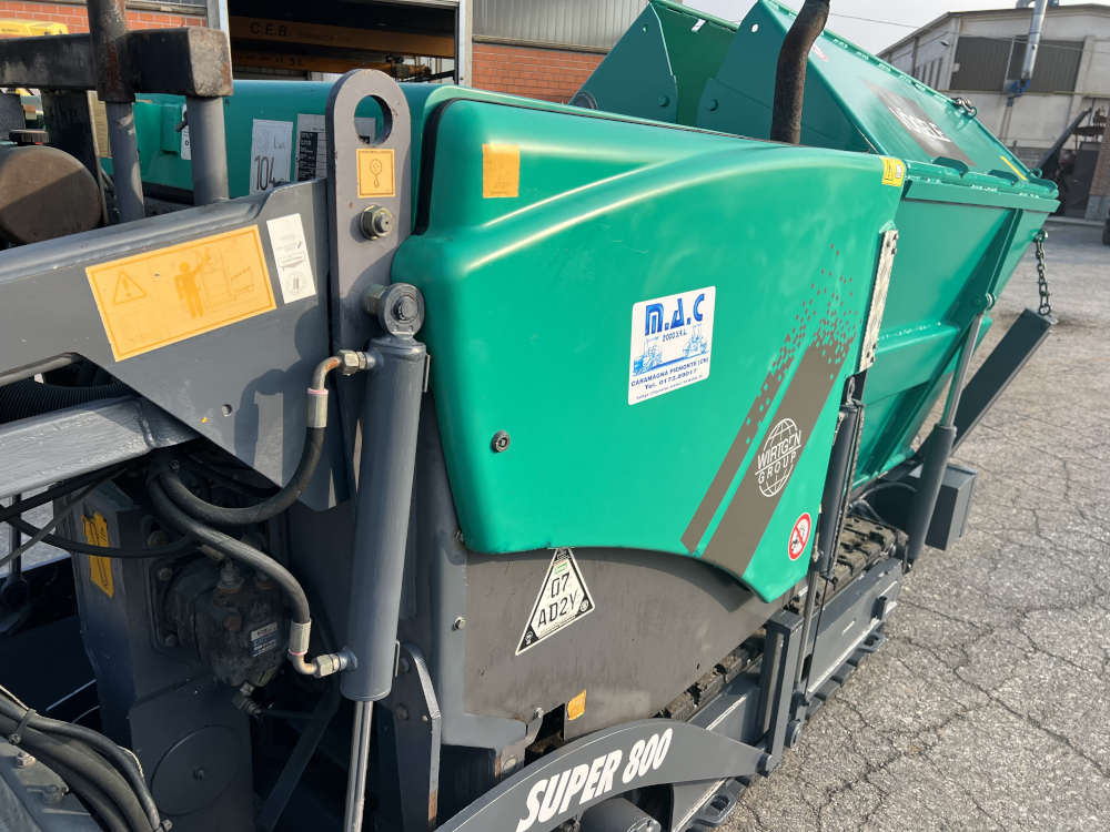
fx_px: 834
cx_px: 555
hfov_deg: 67.3
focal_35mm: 26
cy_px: 416
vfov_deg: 53.1
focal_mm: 5.7
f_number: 1.5
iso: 50
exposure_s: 1/1488
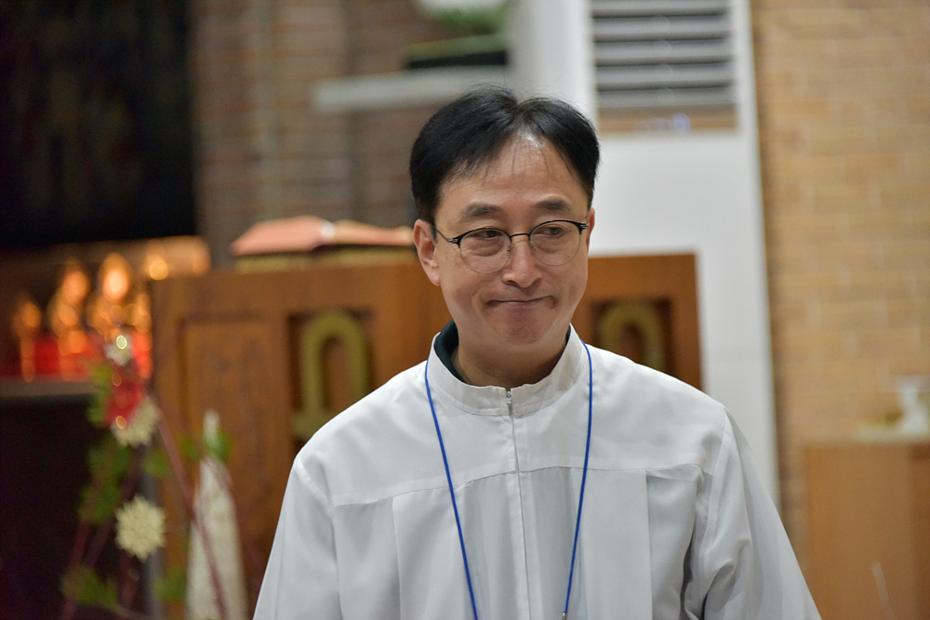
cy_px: 310
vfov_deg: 6.5
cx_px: 465
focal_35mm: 210
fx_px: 5425
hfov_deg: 9.8
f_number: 5.6
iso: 6400
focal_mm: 210
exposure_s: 1/200
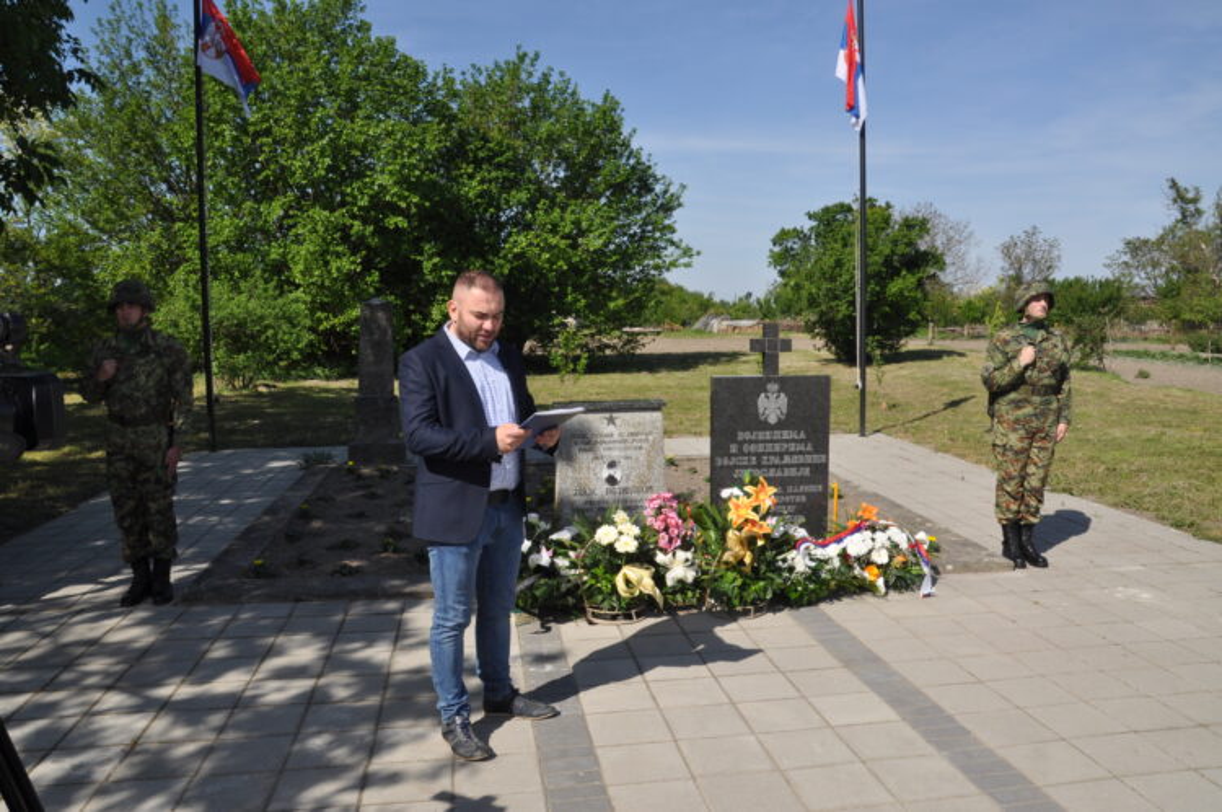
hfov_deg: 67.4
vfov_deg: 47.8
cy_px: 406
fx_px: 915
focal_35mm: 27
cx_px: 611
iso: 200
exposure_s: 1/200
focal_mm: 18
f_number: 14
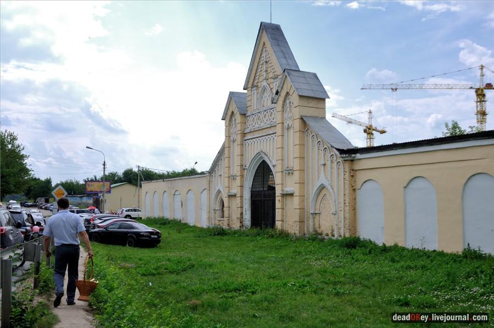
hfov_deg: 53.2
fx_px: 493
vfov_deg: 36.8
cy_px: 164
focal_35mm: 36
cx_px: 247
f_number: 7.1
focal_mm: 24
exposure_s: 1/400
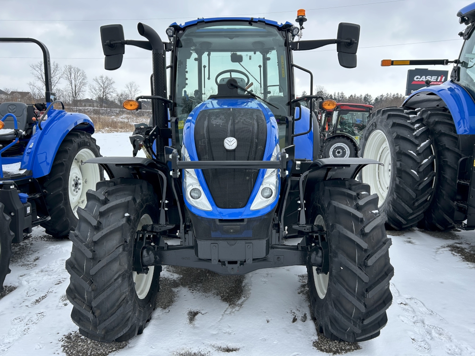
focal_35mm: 26
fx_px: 357
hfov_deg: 67.3
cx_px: 238
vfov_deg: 53.1
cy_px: 178
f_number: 1.5
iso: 50
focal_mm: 5.7
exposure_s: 1/1209
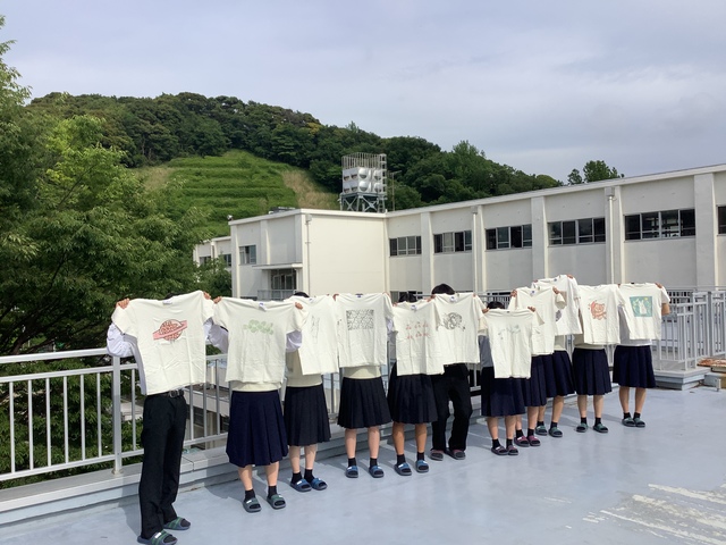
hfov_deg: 58.4
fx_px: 650
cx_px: 363
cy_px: 272
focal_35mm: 31
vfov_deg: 45.4
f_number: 2.4
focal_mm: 3.3
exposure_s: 1/2331
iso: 25
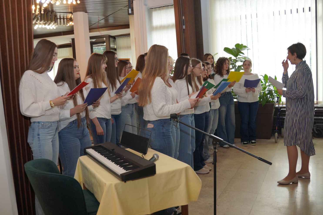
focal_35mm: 32
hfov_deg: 59.0
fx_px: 285
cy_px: 108
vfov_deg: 41.4
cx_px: 162
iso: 400
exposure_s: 1/160
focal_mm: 21.2
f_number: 3.5
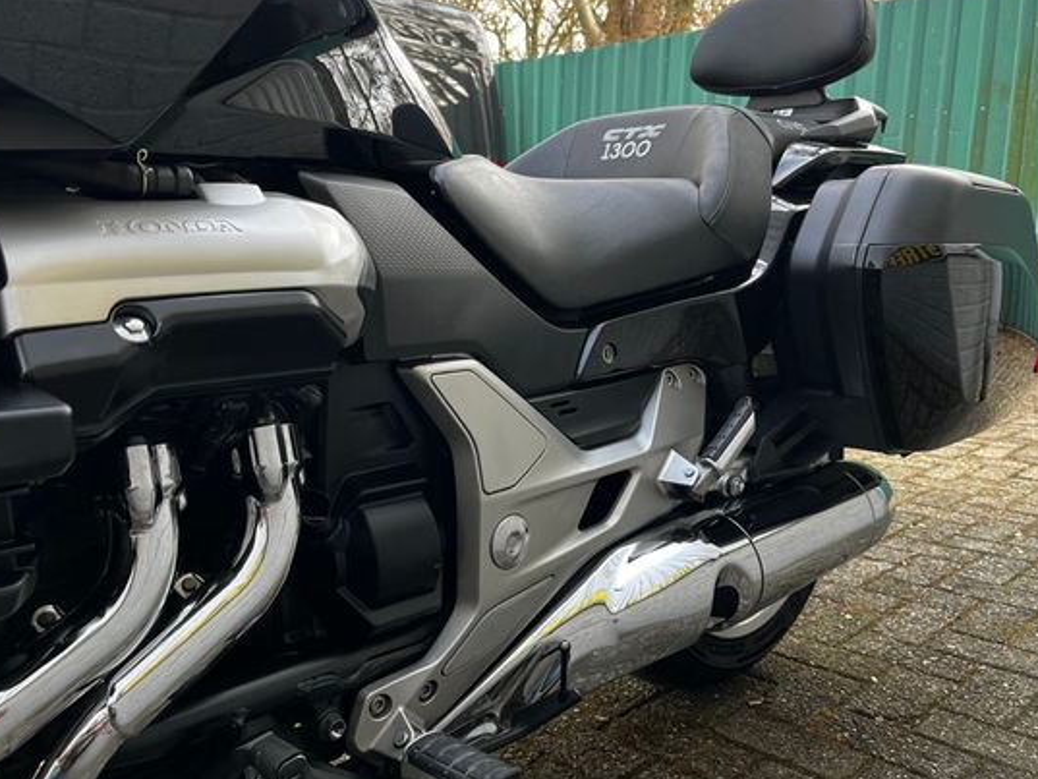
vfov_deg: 45.4
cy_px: 352
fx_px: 930
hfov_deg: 58.3
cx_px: 499
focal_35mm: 31
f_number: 1.6
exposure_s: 1/122
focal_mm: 5.1
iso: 64
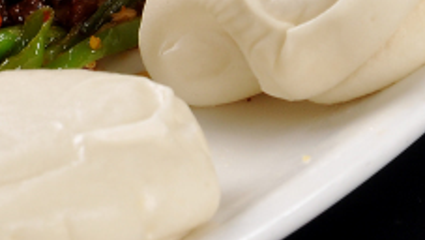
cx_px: -283
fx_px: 5739
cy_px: -116
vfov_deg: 2.4
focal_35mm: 509
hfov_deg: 4.2
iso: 200
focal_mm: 72
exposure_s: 1/125
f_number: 13
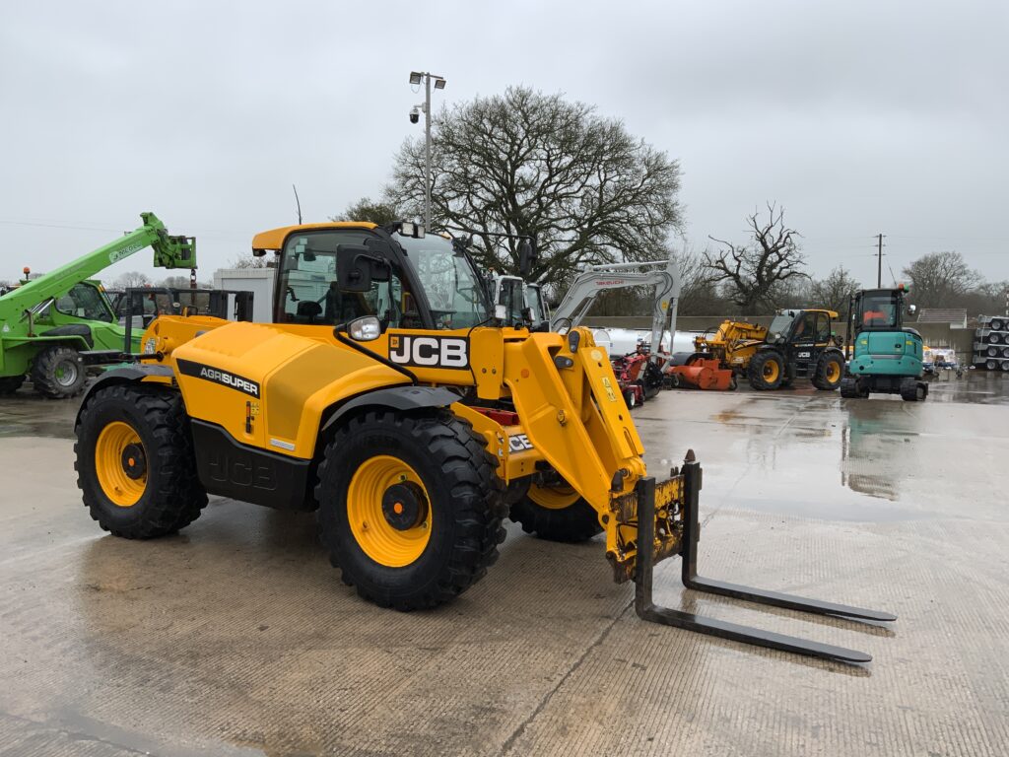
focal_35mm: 29
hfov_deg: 61.7
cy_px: 378
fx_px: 845
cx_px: 504
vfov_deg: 48.2
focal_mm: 3
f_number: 1.8
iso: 16
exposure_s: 1/130
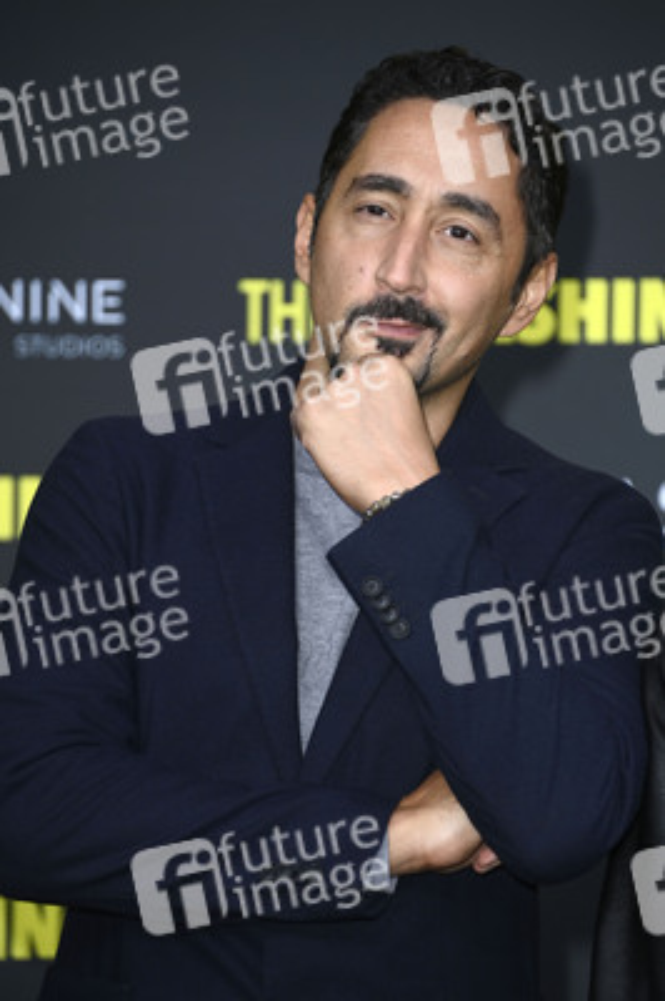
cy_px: 500
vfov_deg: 9.8
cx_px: 332
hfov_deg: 6.5
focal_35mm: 210
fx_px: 5828
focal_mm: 210
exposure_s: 1/250
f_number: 5.6
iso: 640
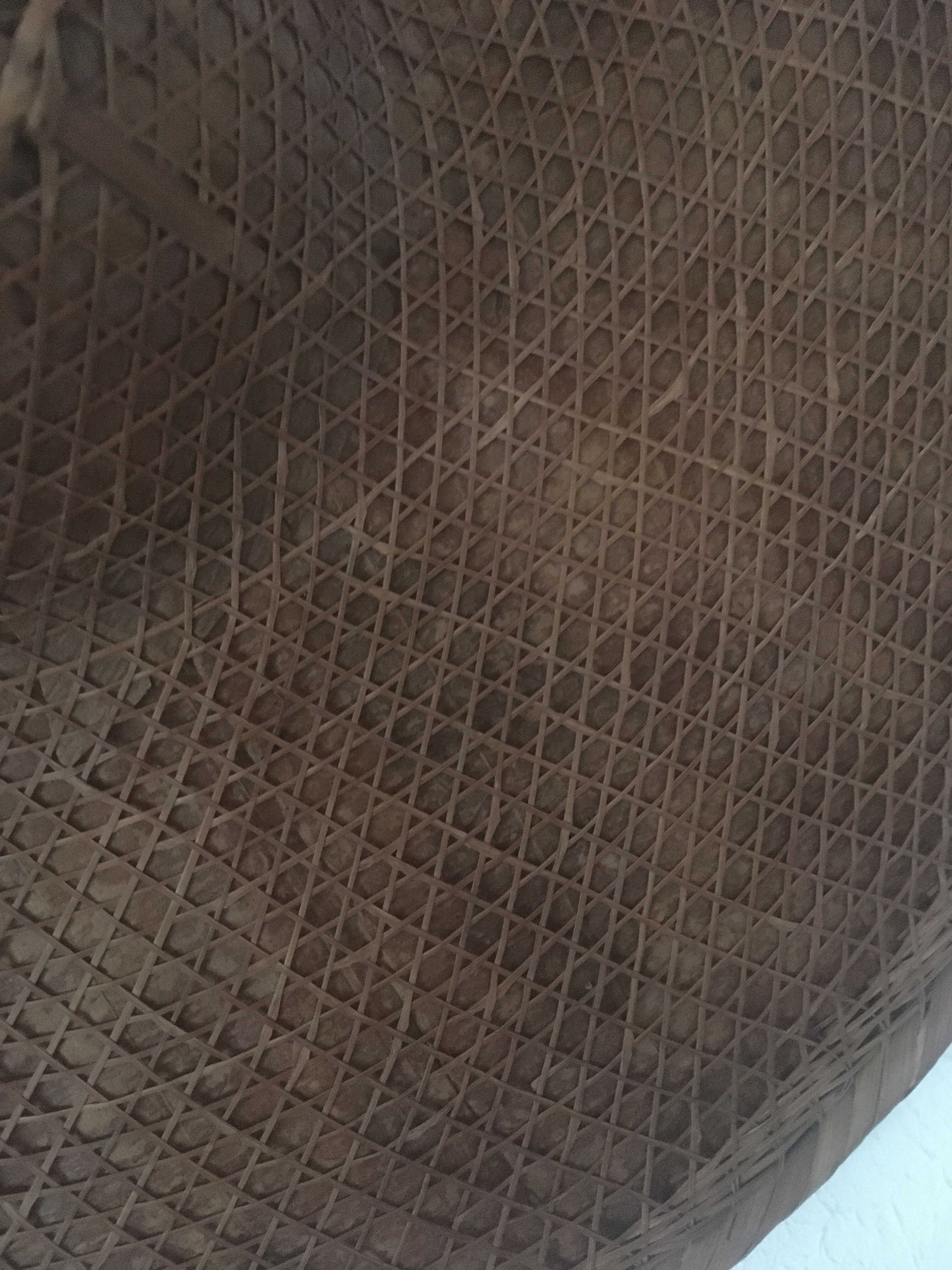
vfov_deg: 61.7
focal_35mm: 29
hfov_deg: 48.2
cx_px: 476
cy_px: 635
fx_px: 1063
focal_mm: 4.15
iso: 1000
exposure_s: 1/17
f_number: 2.2
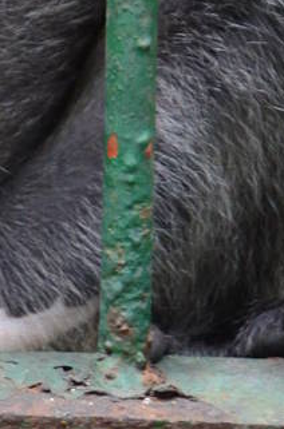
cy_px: -434
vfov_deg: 4.0
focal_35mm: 509
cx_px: -169
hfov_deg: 2.7
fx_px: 6062
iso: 1250
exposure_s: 1/200
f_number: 4.5
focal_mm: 68
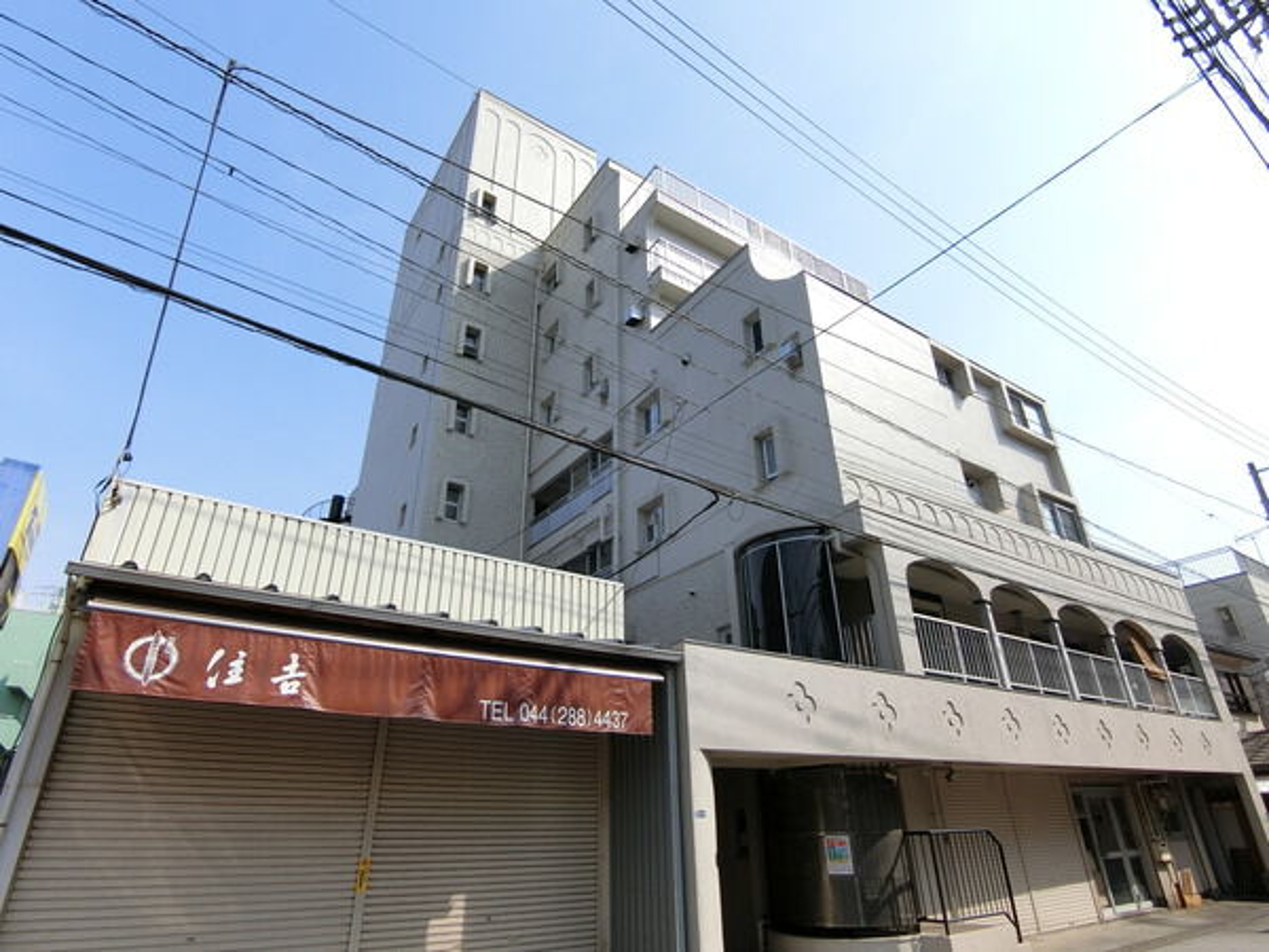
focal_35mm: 19
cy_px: 476
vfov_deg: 68.7
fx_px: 697
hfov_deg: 84.7
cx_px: 634
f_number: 2.7
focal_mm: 4.06
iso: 80
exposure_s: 1/1250
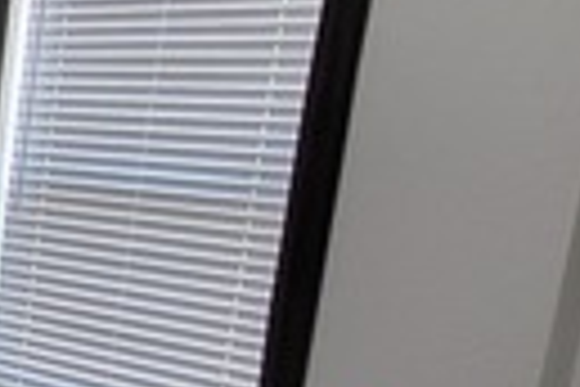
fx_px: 1079
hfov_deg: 19.6
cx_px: -535
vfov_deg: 20.1
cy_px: 297
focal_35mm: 67
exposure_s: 1/60
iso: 320
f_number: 2.2
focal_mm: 1.74
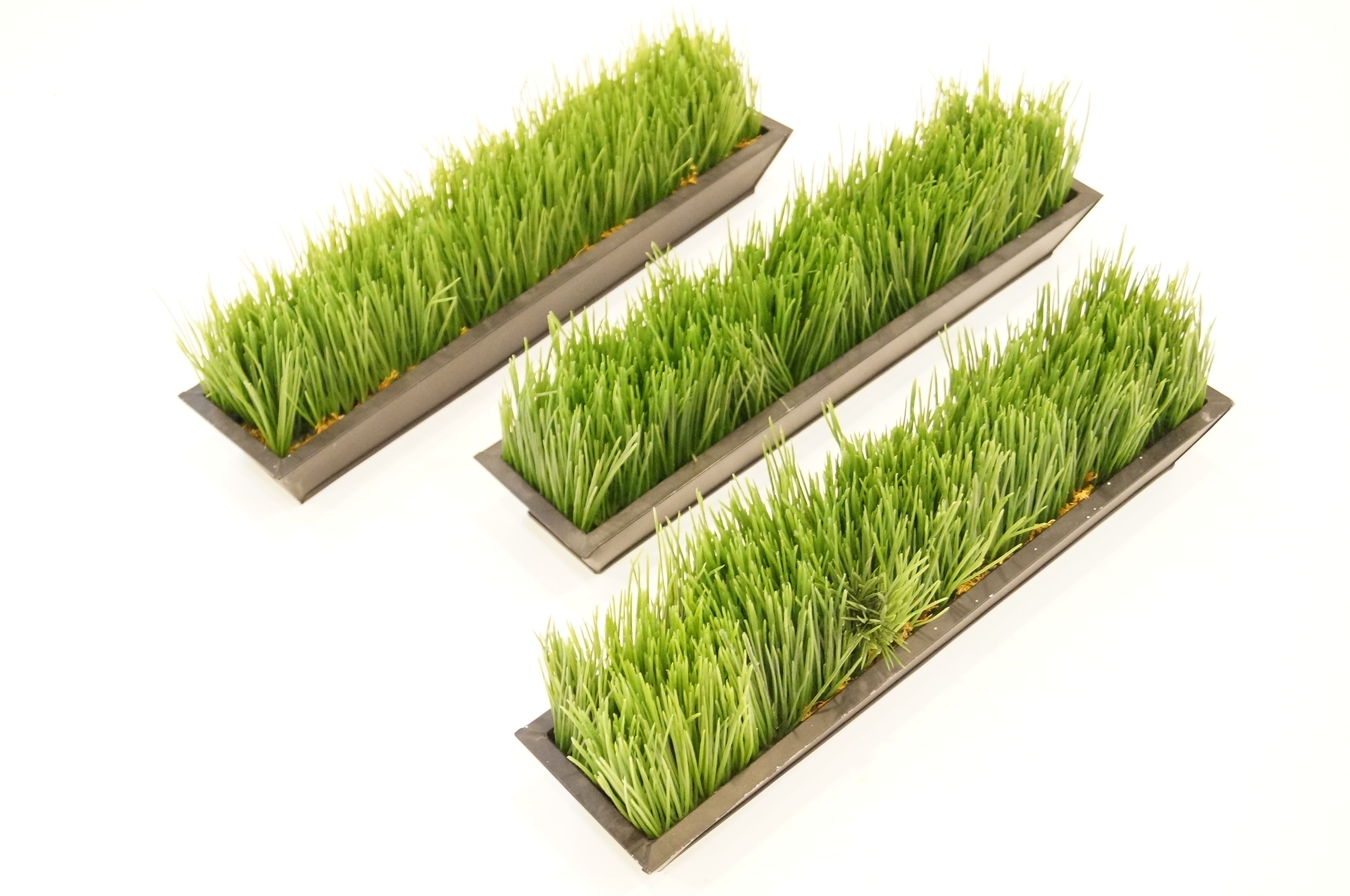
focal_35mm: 39
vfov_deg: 34.1
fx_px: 1460
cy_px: 448
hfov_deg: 49.6
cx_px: 675
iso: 3200
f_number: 4.5
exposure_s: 1/30
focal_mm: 26
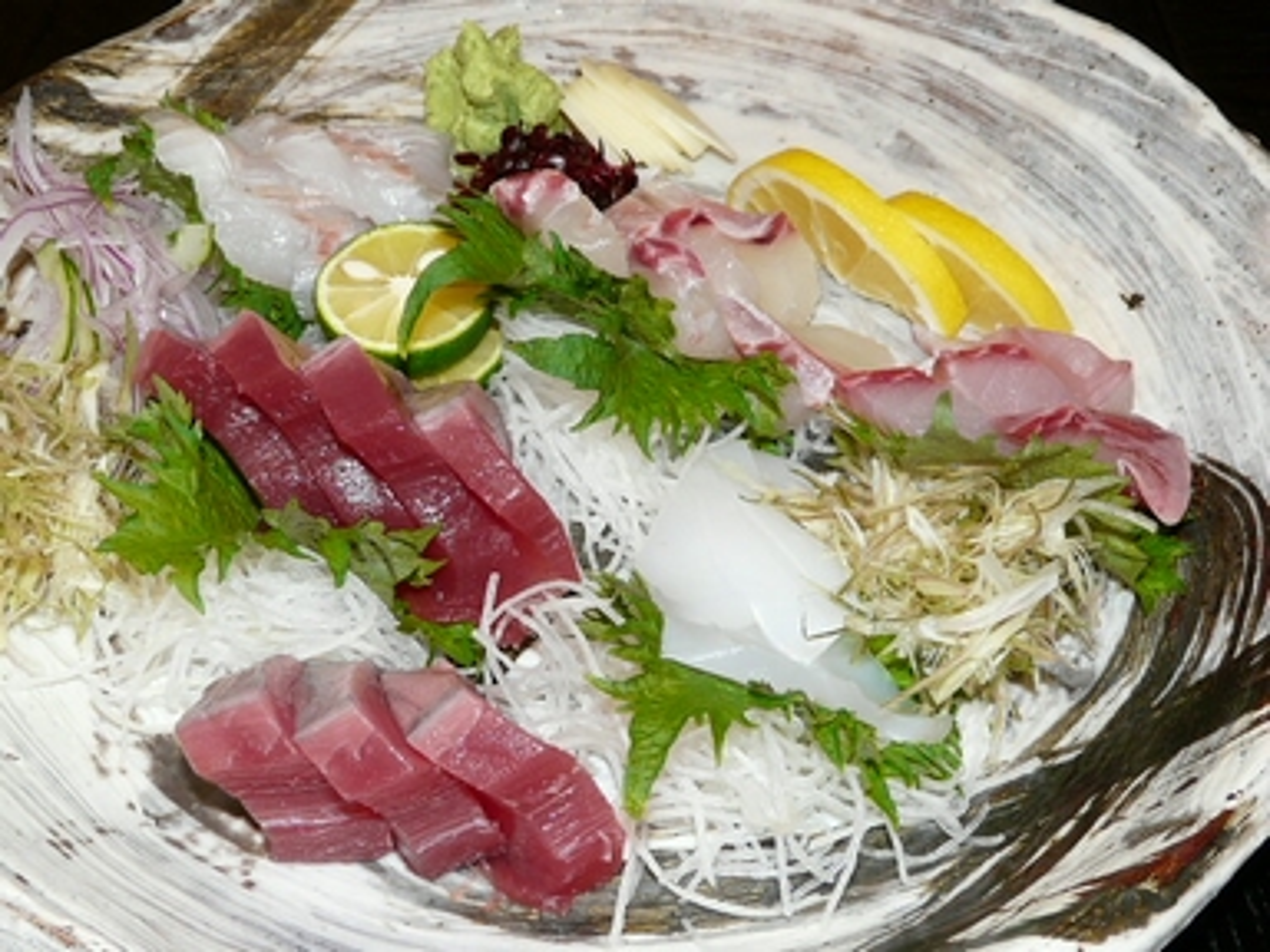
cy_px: 476
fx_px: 2165
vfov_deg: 24.8
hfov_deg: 32.7
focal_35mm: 59
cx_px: 635
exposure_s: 1/30
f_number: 2.8
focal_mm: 6
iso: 100
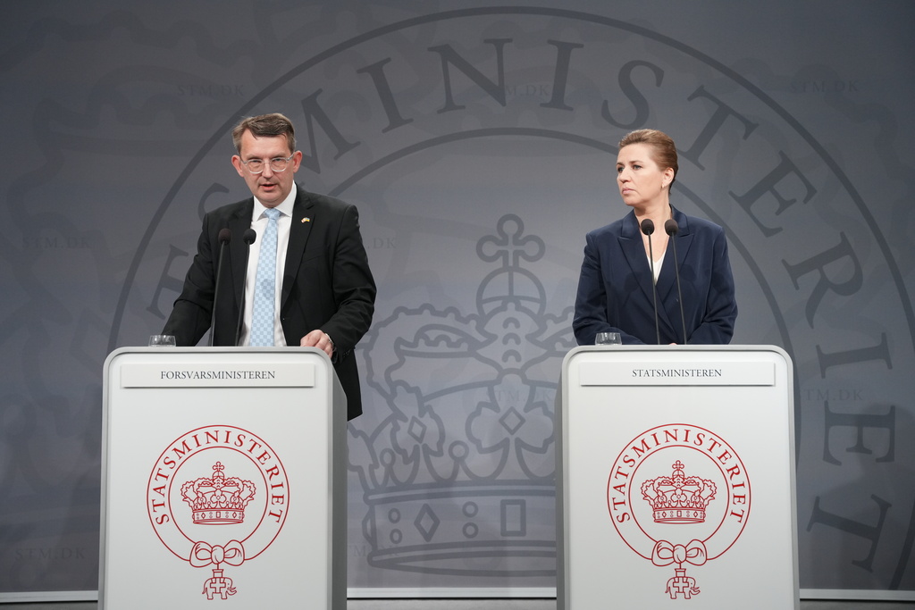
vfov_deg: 25.9
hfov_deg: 38.0
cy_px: 305
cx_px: 458
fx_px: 1329
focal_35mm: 52
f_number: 4
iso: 1250
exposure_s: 1/250
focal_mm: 52.3
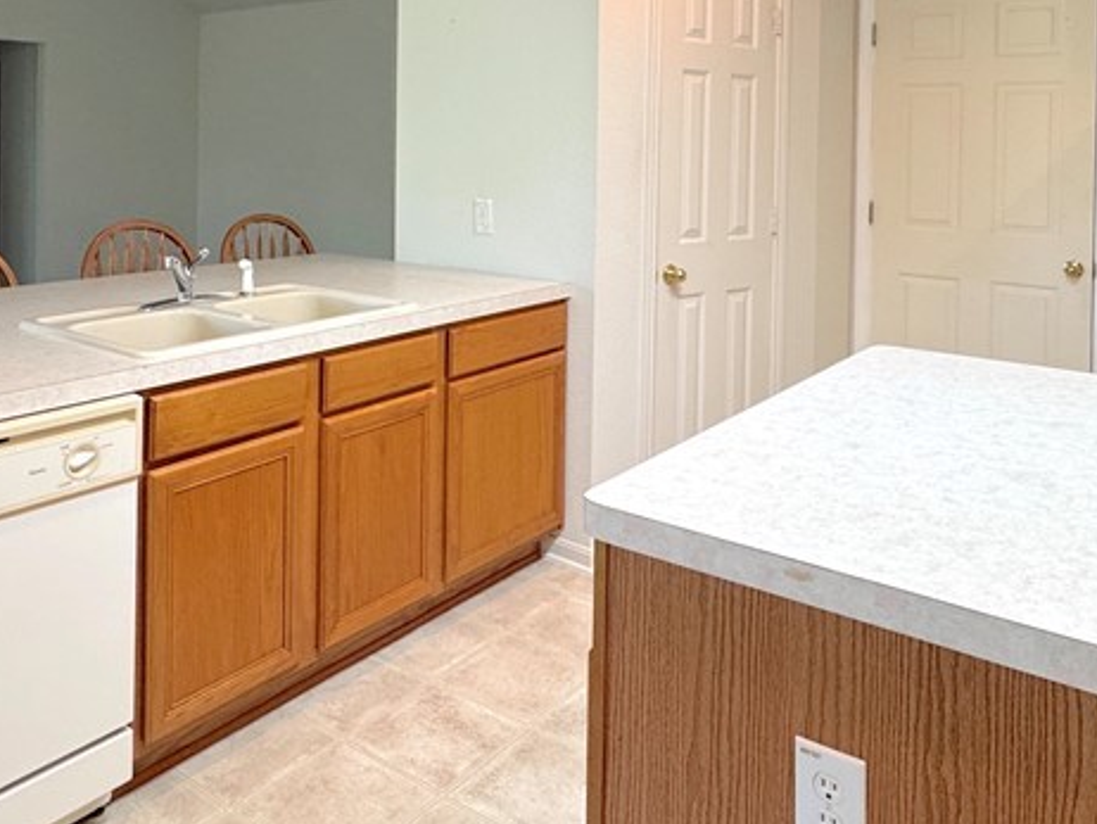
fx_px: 983
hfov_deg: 58.3
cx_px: 515
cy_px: 150
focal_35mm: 31
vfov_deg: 43.1
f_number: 2.2
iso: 200
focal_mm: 2.22
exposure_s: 1/120
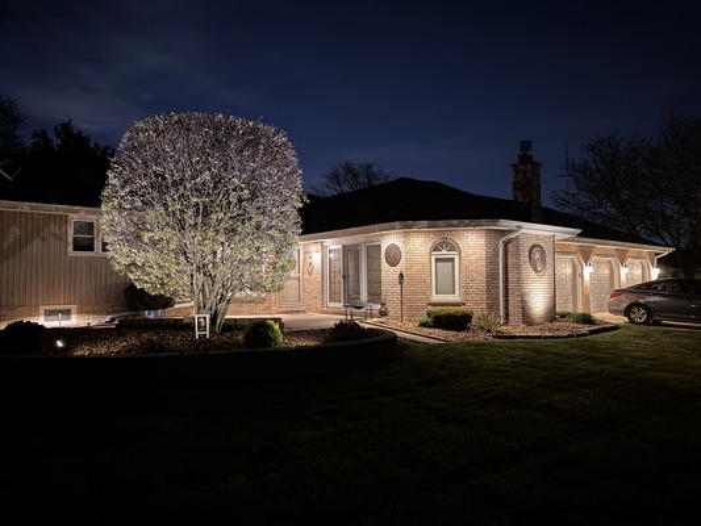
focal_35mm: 24
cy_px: 263
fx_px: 486
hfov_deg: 71.6
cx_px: 350
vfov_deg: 56.8
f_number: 1.78
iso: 1000
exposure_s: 1/12
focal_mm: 6.76
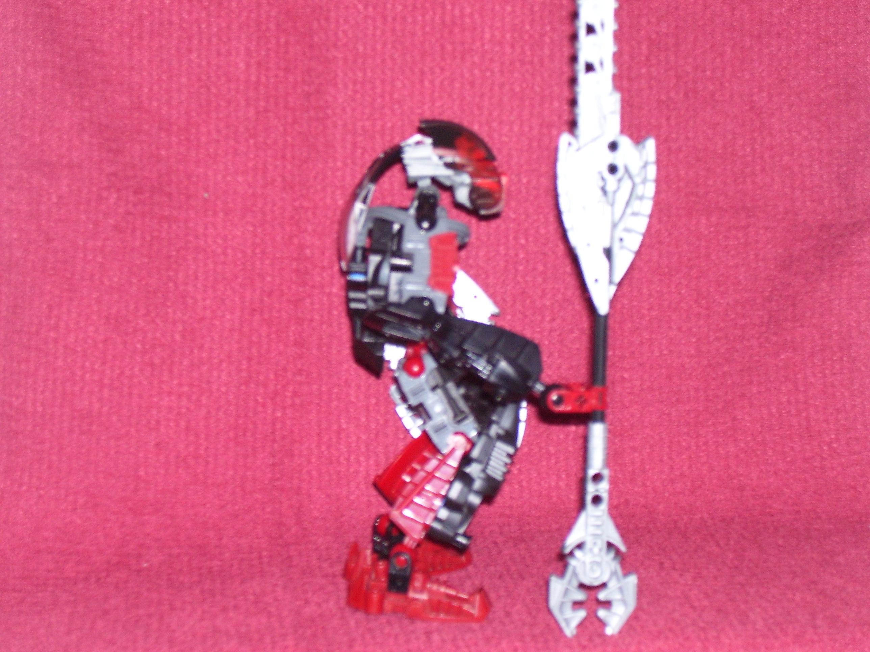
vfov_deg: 18.0
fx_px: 2061
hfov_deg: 23.8
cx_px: 435
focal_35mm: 82
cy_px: 326
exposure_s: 1/90
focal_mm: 13.5
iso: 125
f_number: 4.1
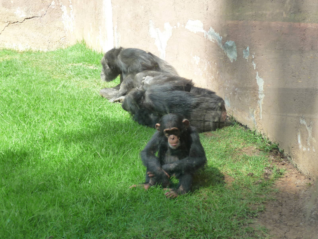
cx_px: 159
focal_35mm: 67
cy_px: 120
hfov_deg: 29.0
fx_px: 615
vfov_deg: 21.9
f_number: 4.5
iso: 160
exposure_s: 1/125
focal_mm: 11.3
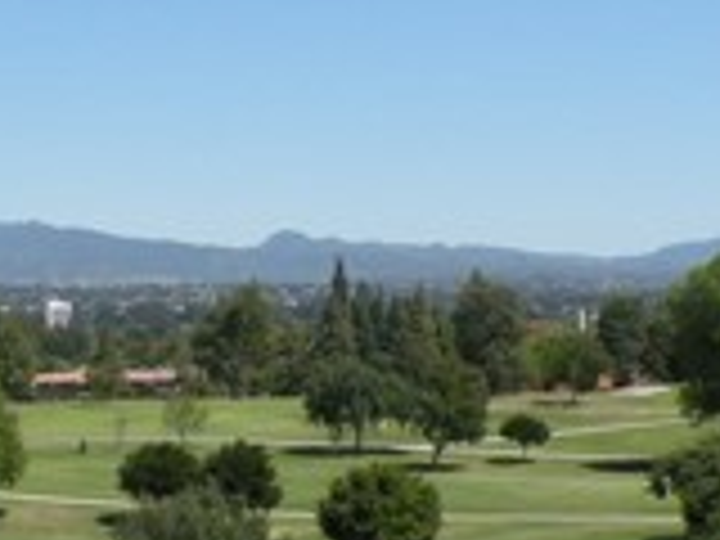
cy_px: 608
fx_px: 2246
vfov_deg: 13.4
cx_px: 22
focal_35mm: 108
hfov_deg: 17.8
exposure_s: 1/262
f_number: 7.1
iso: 64
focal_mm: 4.7
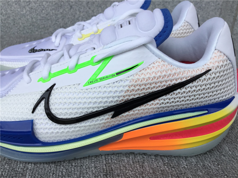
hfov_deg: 58.4
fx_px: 213
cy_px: 89
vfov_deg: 45.4
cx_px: 119
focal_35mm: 31
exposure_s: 1/604
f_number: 2.4
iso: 25
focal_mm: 3.3
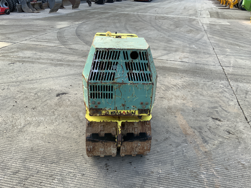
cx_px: 126
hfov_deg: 61.7
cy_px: 94
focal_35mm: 29
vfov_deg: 48.2
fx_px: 210
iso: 16
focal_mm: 3
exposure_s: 1/183
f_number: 1.8
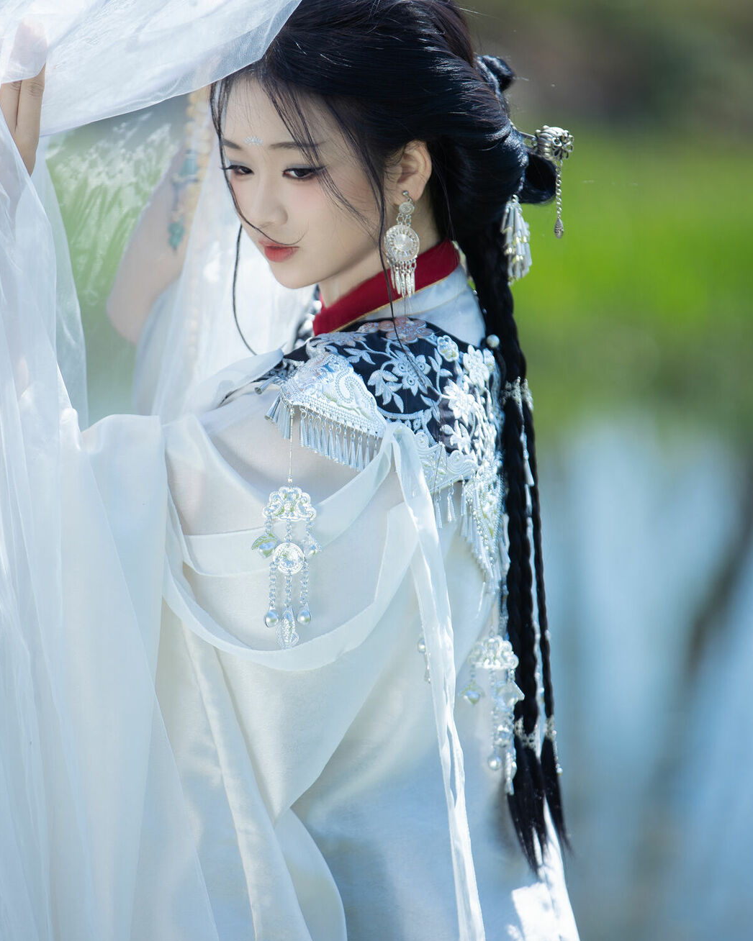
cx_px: 376
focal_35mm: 226
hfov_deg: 6.8
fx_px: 6297
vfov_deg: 8.6
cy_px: 405
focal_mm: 200
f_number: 2.8
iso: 100
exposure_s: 1/1600
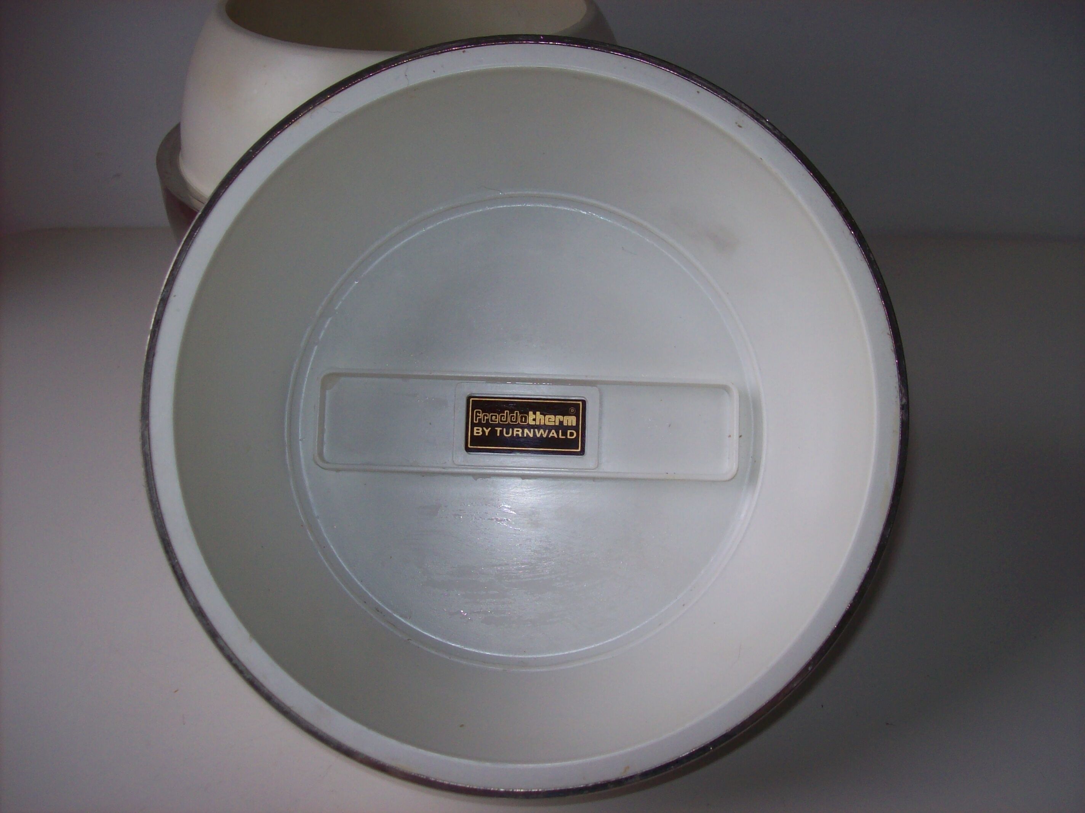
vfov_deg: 39.6
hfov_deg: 51.4
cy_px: 406
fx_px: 1128
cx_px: 542
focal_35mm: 36
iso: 80
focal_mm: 6
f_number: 2.7
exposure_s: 1/64
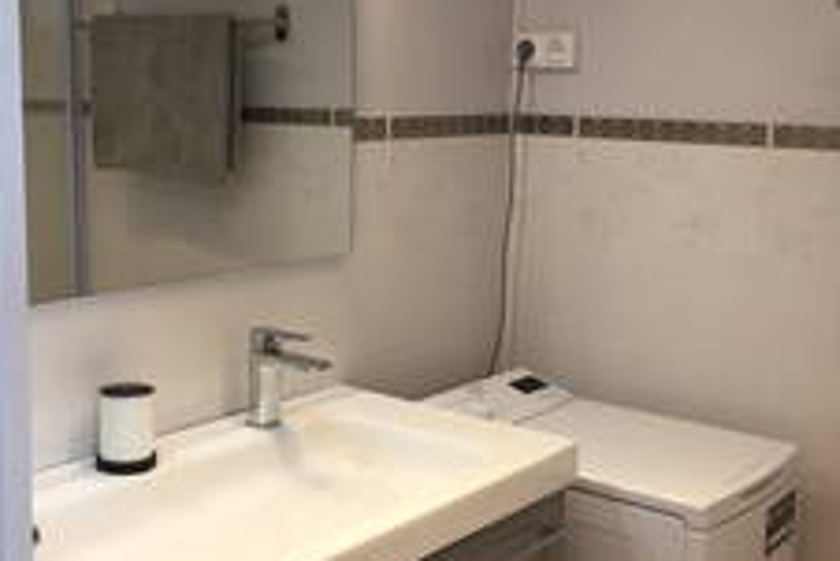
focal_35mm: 48
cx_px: 409
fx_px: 1121
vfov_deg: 28.1
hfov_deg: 41.1
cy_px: 249
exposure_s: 1/33
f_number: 2.2
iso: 50
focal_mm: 4.15
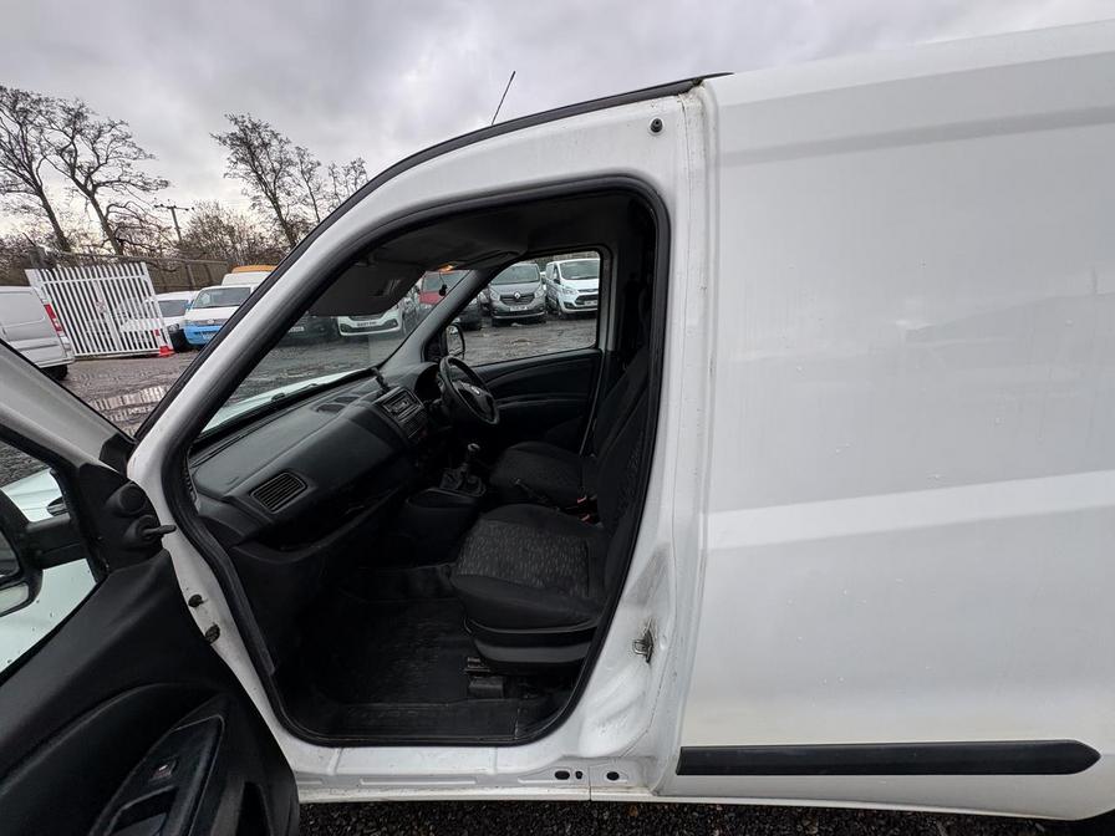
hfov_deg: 102.1
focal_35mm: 14
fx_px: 451
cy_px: 418
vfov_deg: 85.7
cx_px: 558
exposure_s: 1/99
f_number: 2.2
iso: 32
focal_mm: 2.22
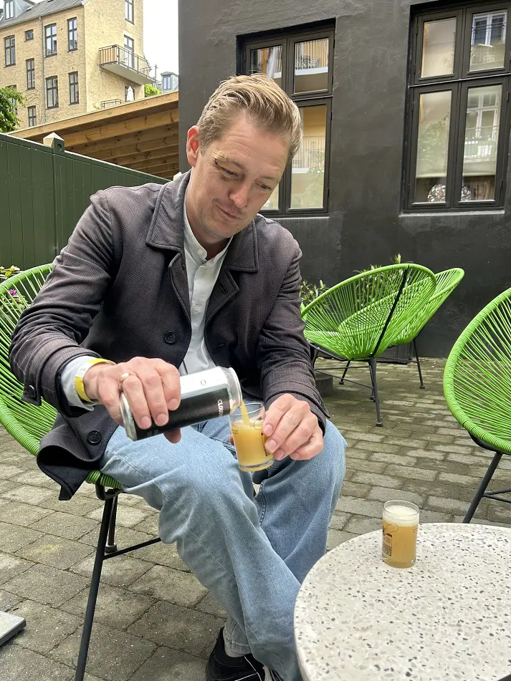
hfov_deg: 49.7
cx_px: 273
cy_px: 347
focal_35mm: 28
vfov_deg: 63.4
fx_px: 551
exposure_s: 1/389
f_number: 1.5
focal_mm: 5.7
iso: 50
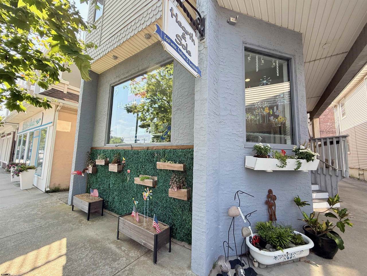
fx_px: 148
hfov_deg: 102.1
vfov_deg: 85.7
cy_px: 138
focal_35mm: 14
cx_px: 184
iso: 50
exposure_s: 1/306
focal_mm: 2.22
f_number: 2.2
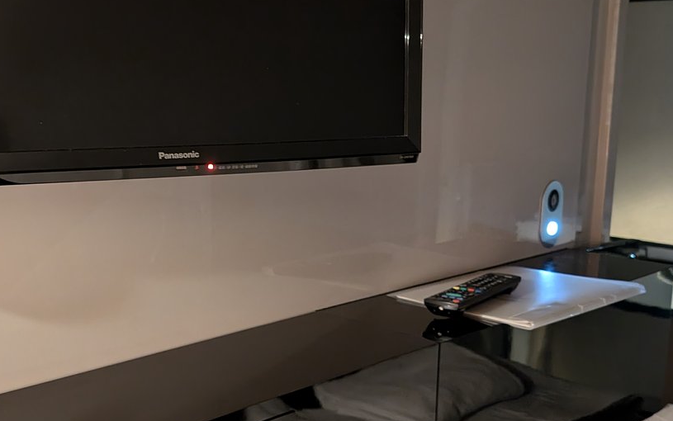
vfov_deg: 26.8
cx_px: 282
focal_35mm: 48
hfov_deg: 41.7
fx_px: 881
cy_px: 260
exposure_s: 1/23.8
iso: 865
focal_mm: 6.9
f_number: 1.68
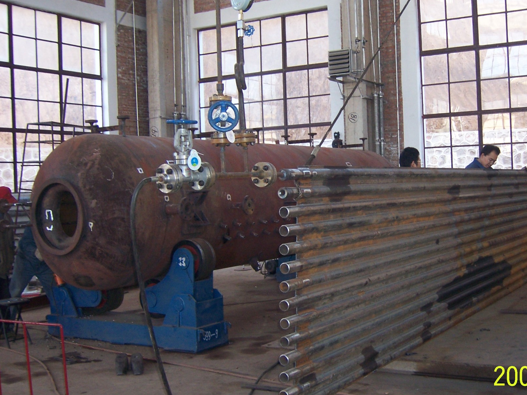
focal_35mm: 45
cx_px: 327
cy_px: 195
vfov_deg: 32.2
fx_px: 685
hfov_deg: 41.8
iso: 125
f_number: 2.8
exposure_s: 1/60
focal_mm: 6.2
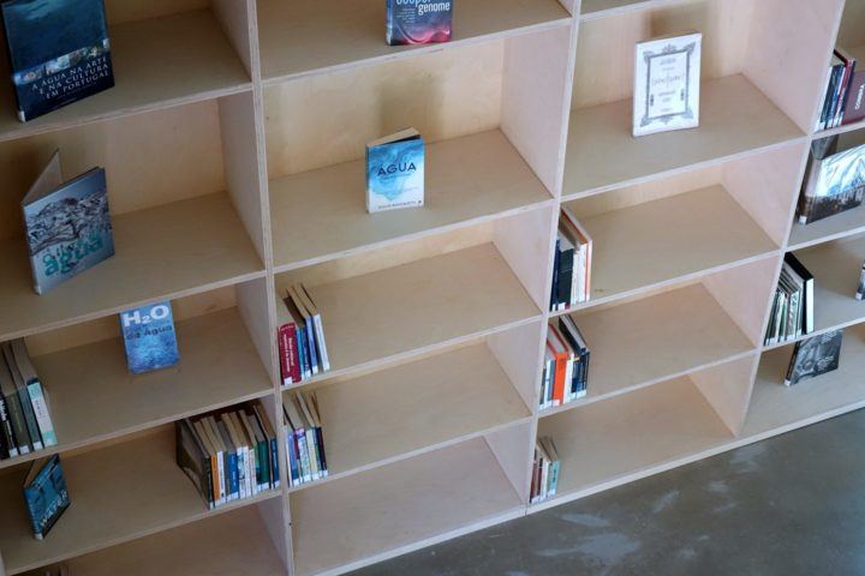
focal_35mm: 59
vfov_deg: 23.0
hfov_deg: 33.9
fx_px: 1418
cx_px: 432
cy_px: 288
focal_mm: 21.48
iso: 800
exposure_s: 1/60
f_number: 2.8
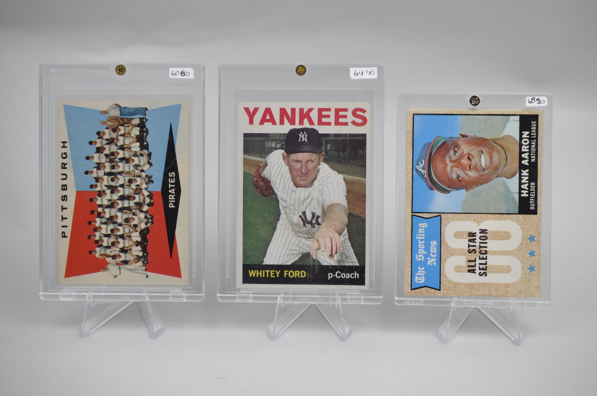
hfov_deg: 33.4
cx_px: 298
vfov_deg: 22.6
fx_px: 994
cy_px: 198
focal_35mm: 60
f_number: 4.5
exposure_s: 1/80
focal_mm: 40
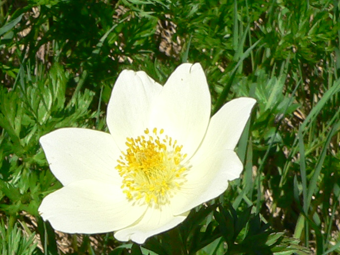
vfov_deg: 10.8
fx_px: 1316
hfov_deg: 14.6
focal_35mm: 134
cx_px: 60
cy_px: 352
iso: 100
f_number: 5.6
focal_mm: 6
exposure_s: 1/640
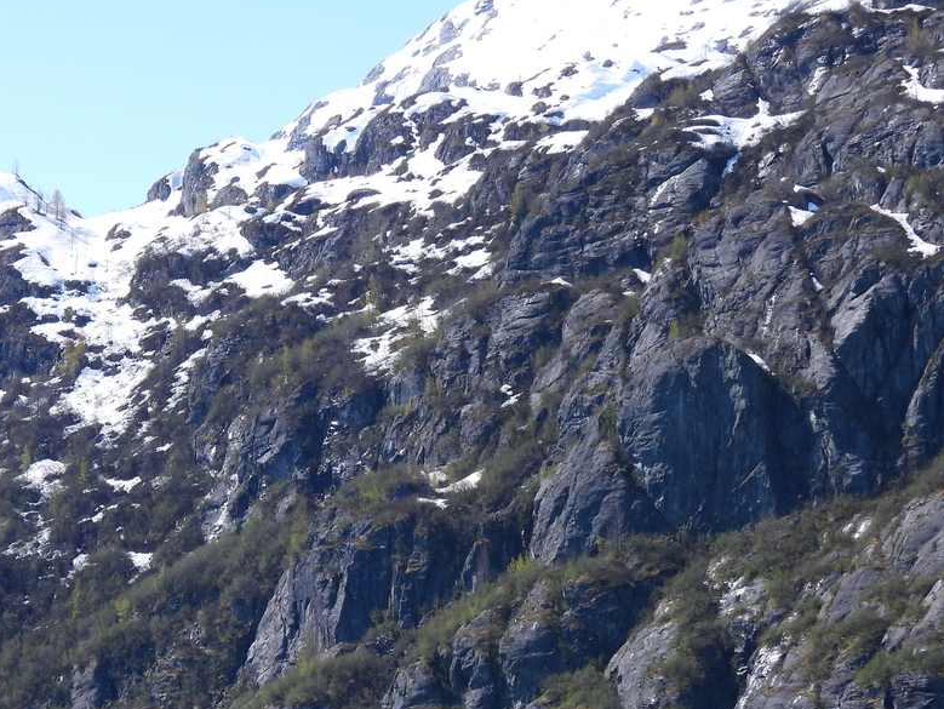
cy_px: 513
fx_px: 4256
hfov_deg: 12.6
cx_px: 221
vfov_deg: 9.5
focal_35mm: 156
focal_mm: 17
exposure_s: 1/800
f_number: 4
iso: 100
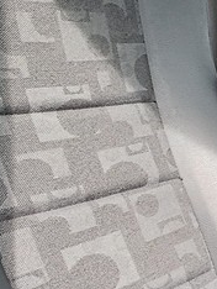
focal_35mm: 70
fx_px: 584
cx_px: 465
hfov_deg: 15.5
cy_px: 117
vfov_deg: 27.7
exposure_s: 1/129
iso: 40
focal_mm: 1.64
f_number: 2.2
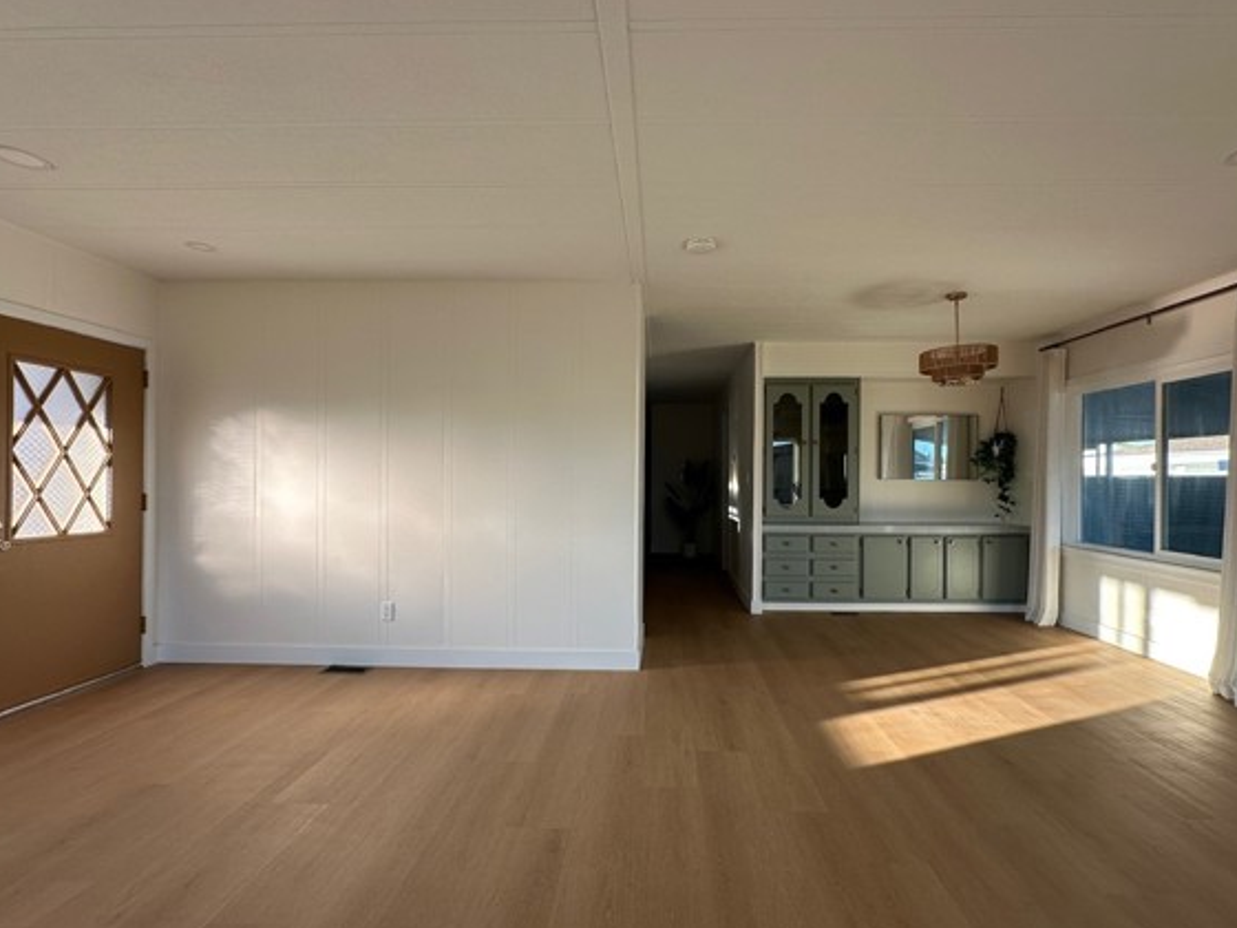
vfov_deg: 78.1
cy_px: 482
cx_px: 647
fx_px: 572
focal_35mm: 16
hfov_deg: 94.4
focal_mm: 2.22
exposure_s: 1/99
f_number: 2.2
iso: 50
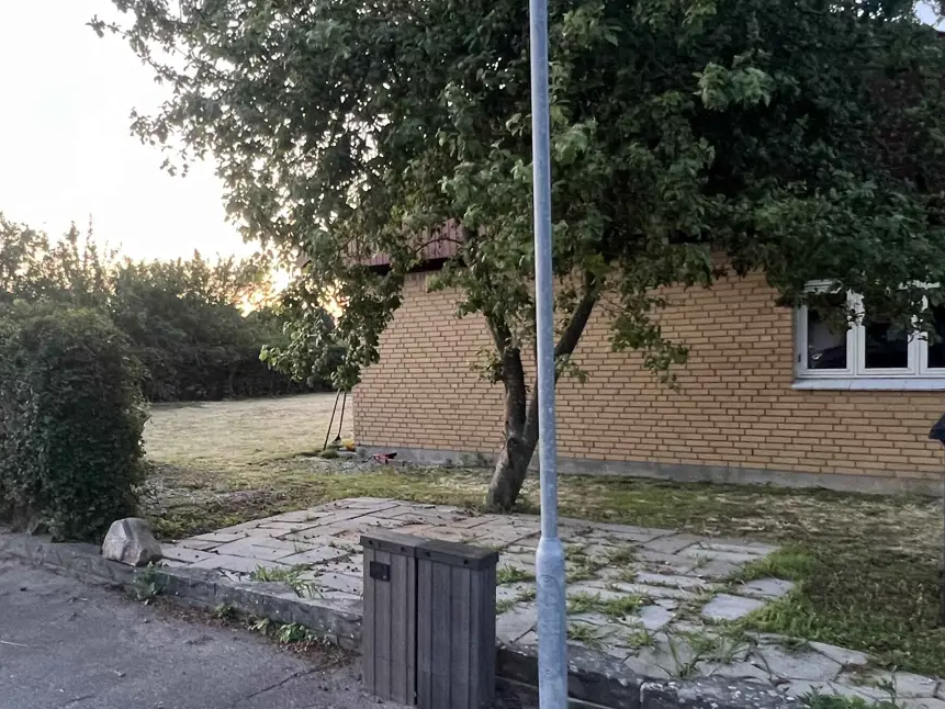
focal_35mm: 29
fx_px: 792
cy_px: 408
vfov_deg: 48.1
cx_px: 350
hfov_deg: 60.8
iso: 250
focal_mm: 1.57
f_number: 1.8
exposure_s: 1/60
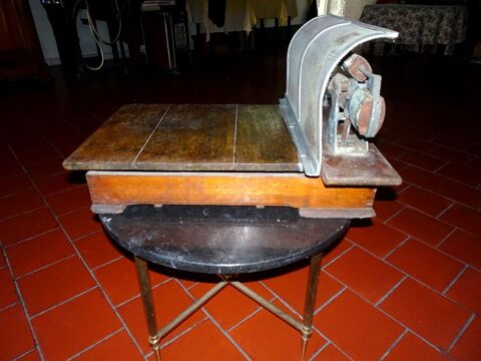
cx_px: 240
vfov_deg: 56.8
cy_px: 180
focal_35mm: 24
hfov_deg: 71.6
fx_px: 333
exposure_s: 1/30
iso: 250
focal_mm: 4.1
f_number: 3.5
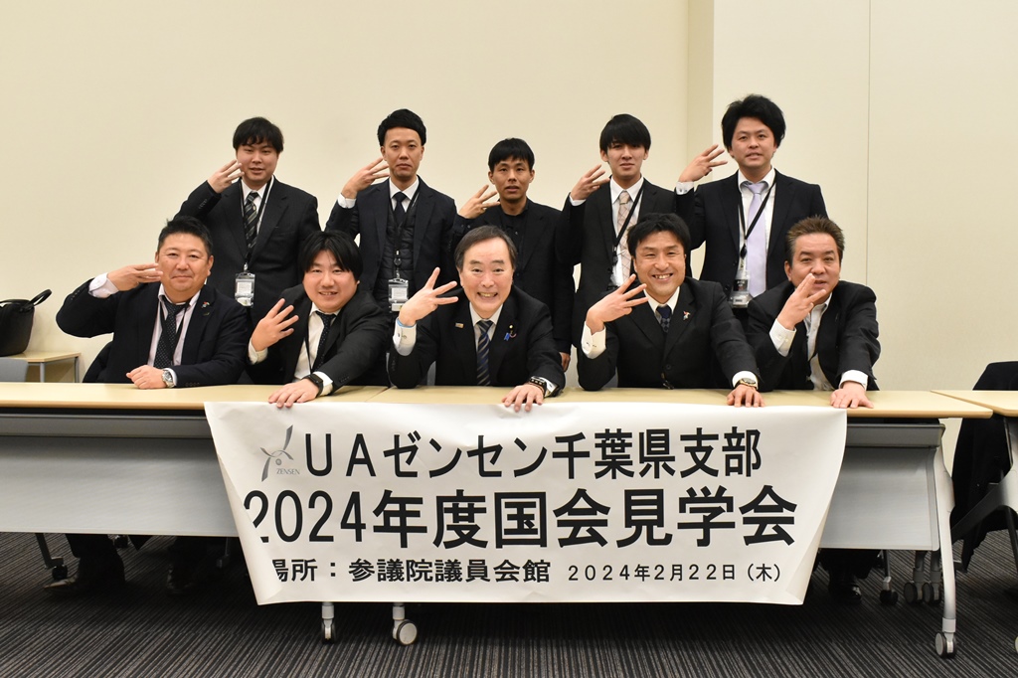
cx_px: 509
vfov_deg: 41.7
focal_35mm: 32
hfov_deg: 59.5
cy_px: 339
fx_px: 890
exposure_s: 1/160
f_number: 6.3
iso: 2500
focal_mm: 21
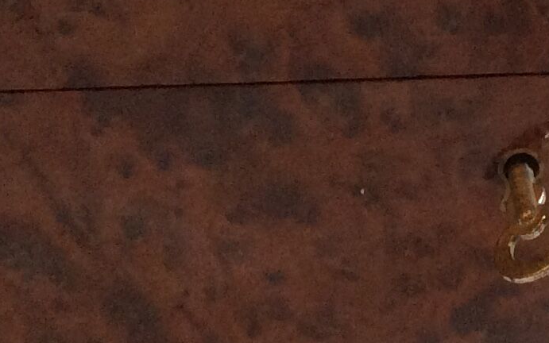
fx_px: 1900
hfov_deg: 16.2
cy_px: 152
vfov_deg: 10.3
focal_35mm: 127
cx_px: 507
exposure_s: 1/25
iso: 160
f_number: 2.4
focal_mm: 3.3
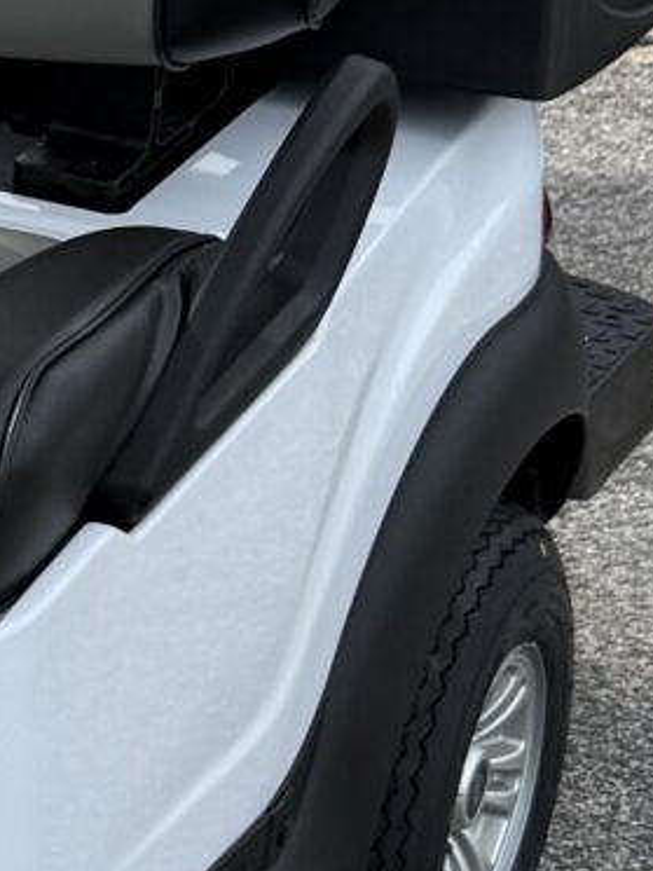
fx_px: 4150
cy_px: 517
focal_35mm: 165
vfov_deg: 12.0
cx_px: -903
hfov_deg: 8.3
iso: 80
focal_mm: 6.76
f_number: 1.78
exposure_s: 1/3759
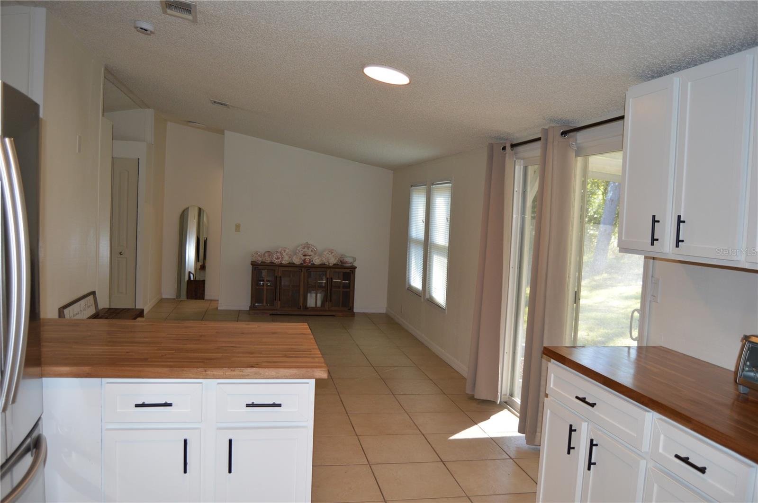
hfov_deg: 67.4
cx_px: 379
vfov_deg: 47.8
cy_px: 252
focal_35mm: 27
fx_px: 568
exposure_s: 1/125
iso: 360
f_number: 4
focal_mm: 18
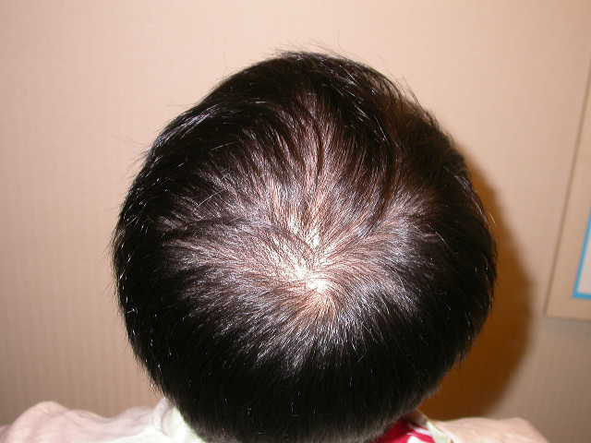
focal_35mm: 49
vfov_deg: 29.7
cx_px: 296
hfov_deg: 38.9
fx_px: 837
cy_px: 222
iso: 100
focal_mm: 10.2
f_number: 2.8
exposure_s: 1/60
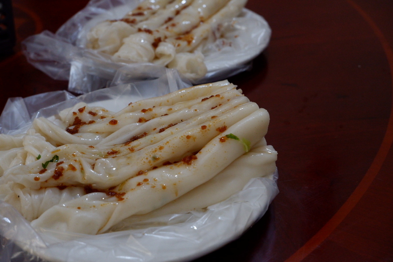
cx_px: 196
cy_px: 131
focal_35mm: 54
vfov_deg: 25.1
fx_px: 589
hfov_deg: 36.9
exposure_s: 1/52
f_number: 5.2
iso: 3200
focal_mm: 36.3
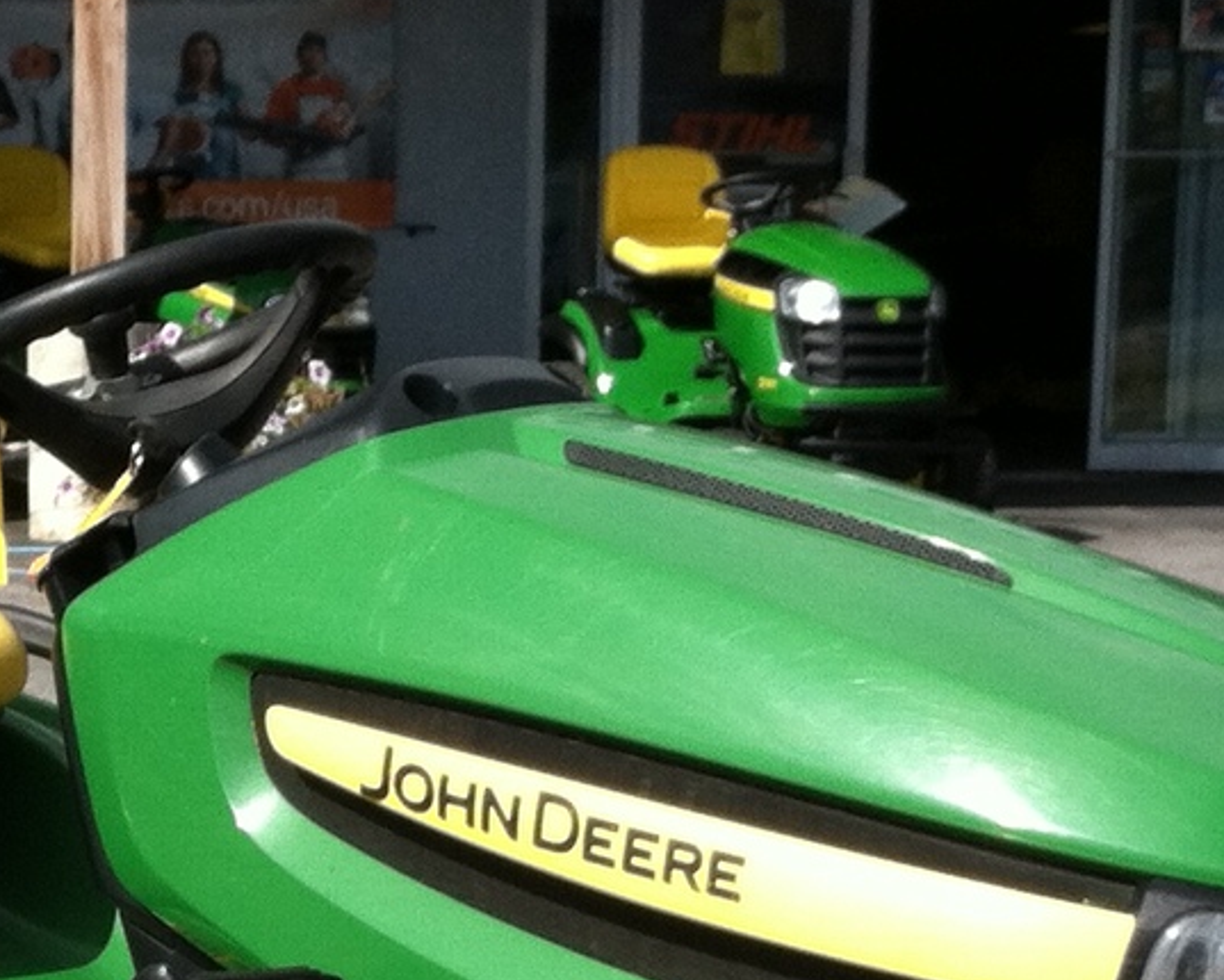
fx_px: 4711
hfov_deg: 14.7
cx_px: 280
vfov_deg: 11.5
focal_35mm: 130
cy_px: 1386
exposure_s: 1/1034
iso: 80
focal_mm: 3.85
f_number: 2.8
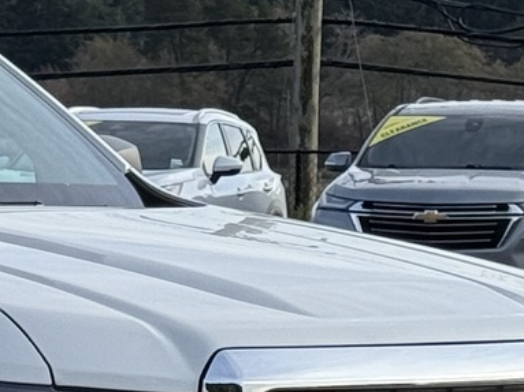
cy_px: 526
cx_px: -450
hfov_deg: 7.5
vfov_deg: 5.7
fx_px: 3889
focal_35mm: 257
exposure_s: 1/1931
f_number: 1.78
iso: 80
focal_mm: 6.76
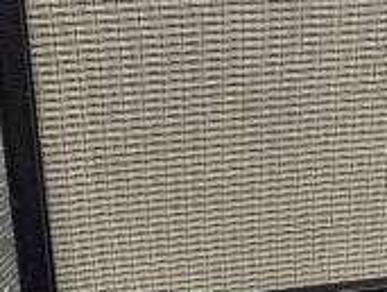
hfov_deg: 26.2
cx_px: 299
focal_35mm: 73
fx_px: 818
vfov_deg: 19.6
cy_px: -9
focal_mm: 6.81
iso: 361
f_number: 1.85
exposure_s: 1/120
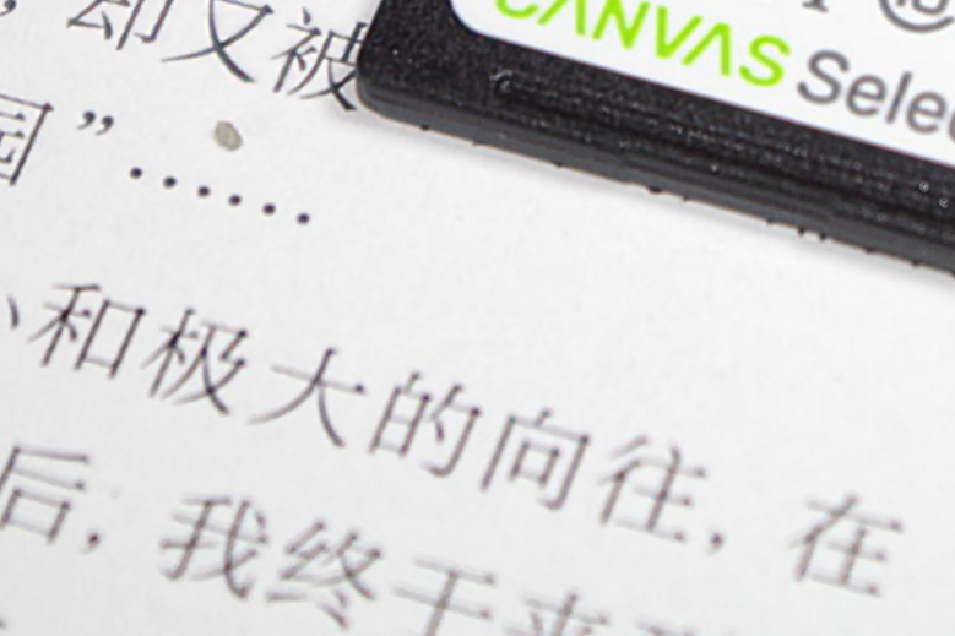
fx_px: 6869
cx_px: 927
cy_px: -272
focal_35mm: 259
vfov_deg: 5.3
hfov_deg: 7.9
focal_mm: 55
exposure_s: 1/60
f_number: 5.6
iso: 200
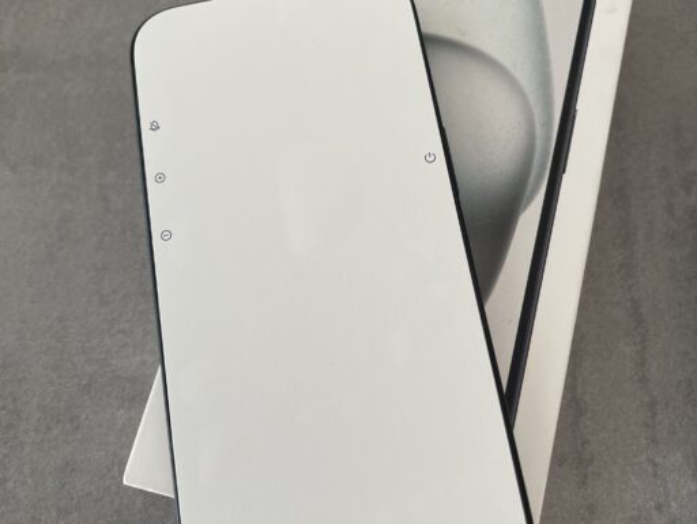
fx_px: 504
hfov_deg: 69.3
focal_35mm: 25
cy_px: 262
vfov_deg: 55.0
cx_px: 348
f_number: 1.6
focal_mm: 5.1
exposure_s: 1/121
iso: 100
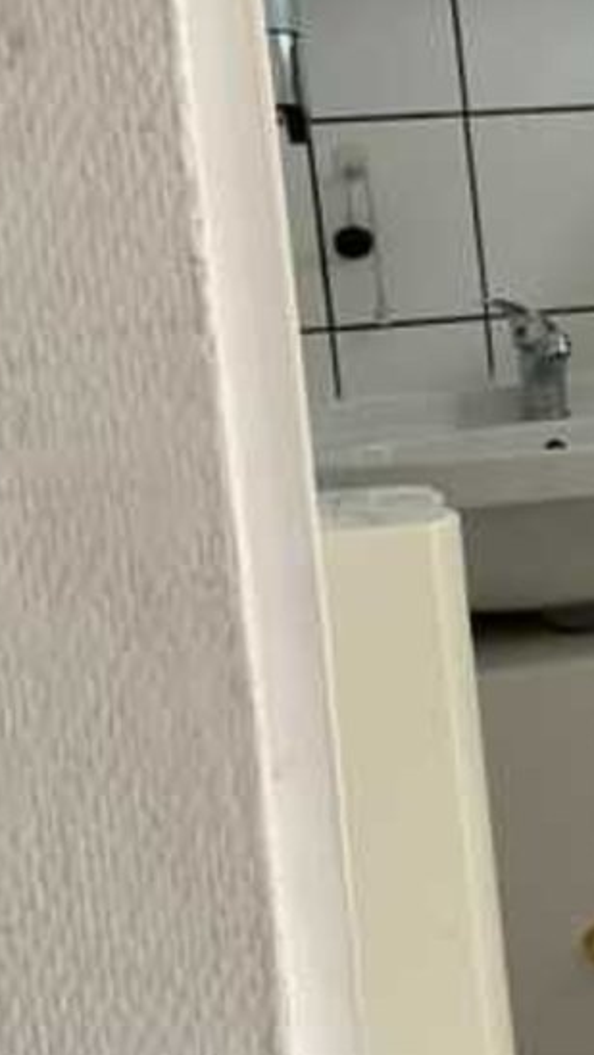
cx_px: 802
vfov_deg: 30.6
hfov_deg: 16.4
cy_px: 507
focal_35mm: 69
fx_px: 1931
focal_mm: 3
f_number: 1.8
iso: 250
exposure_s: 1/60
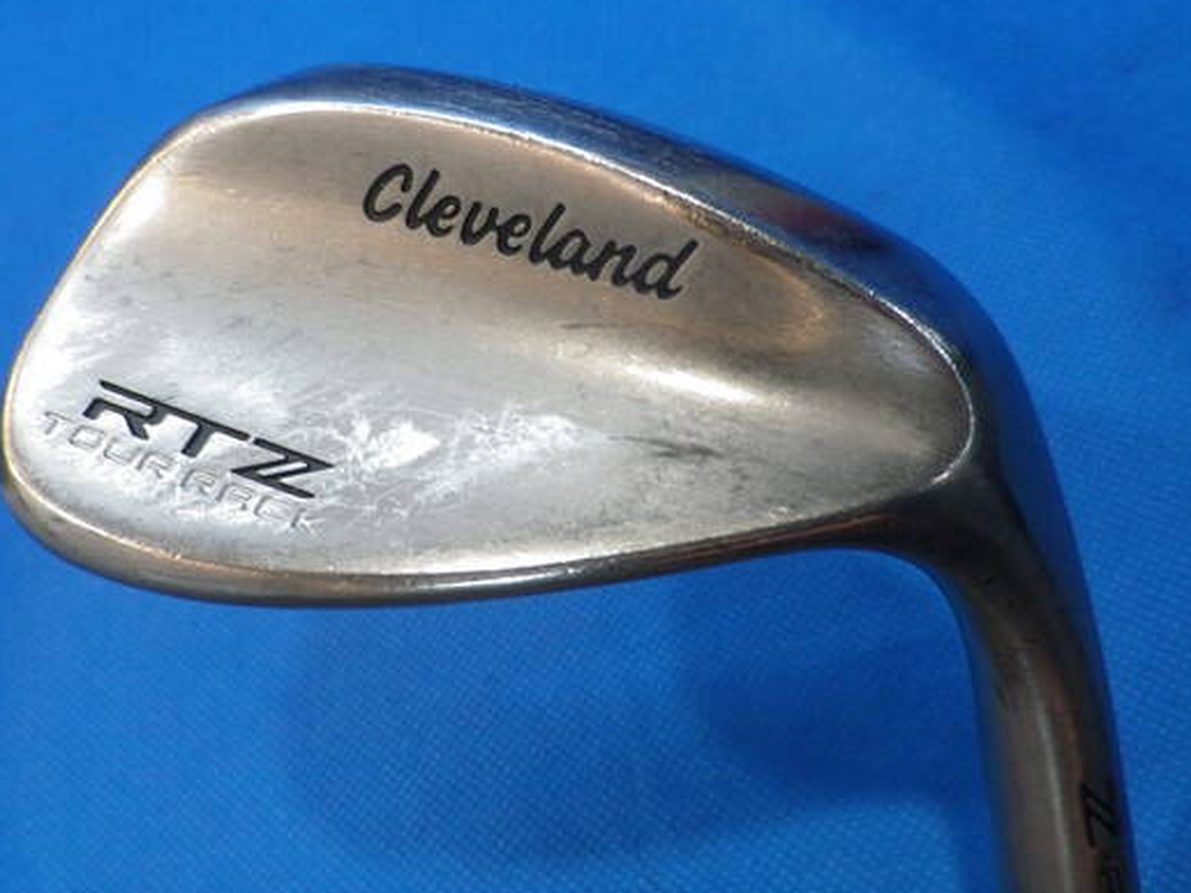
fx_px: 1067
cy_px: 392
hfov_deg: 58.3
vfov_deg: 45.4
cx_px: 547
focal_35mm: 31
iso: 200
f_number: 3.5
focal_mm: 4.5
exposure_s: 1/50
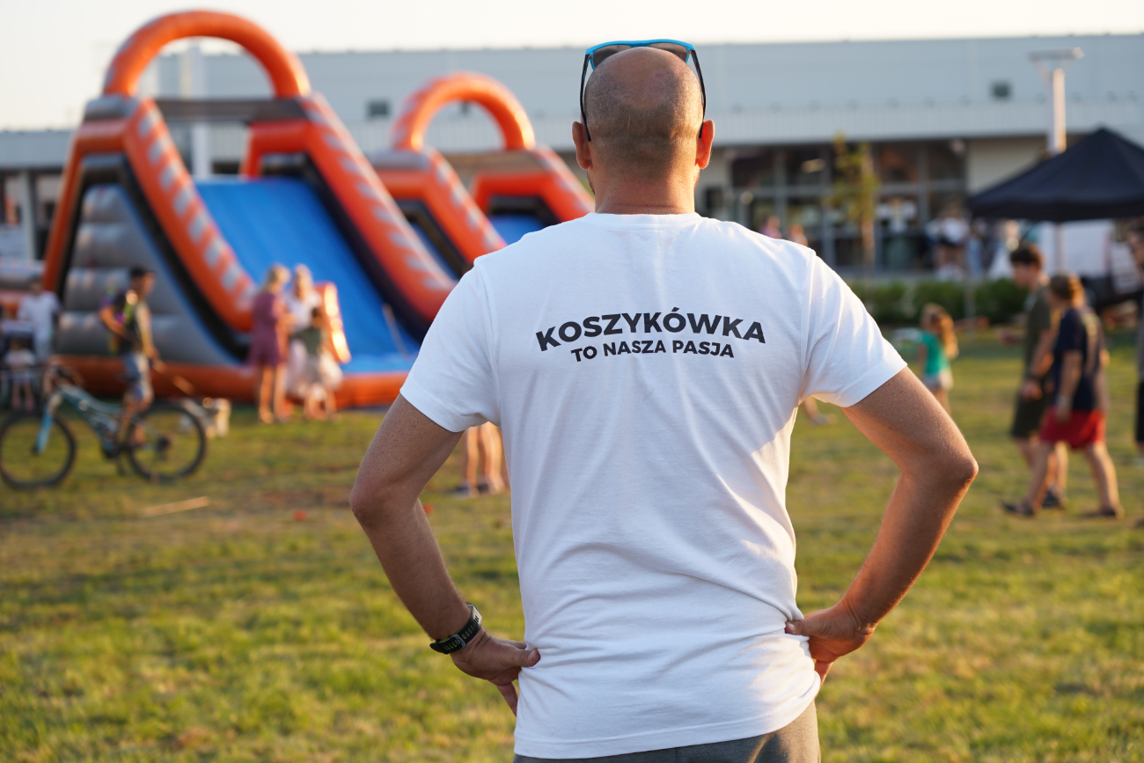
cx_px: 572
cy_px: 382
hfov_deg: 26.3
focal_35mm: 77
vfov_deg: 17.7
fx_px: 2447
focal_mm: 77
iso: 200
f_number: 4.5
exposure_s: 1/160
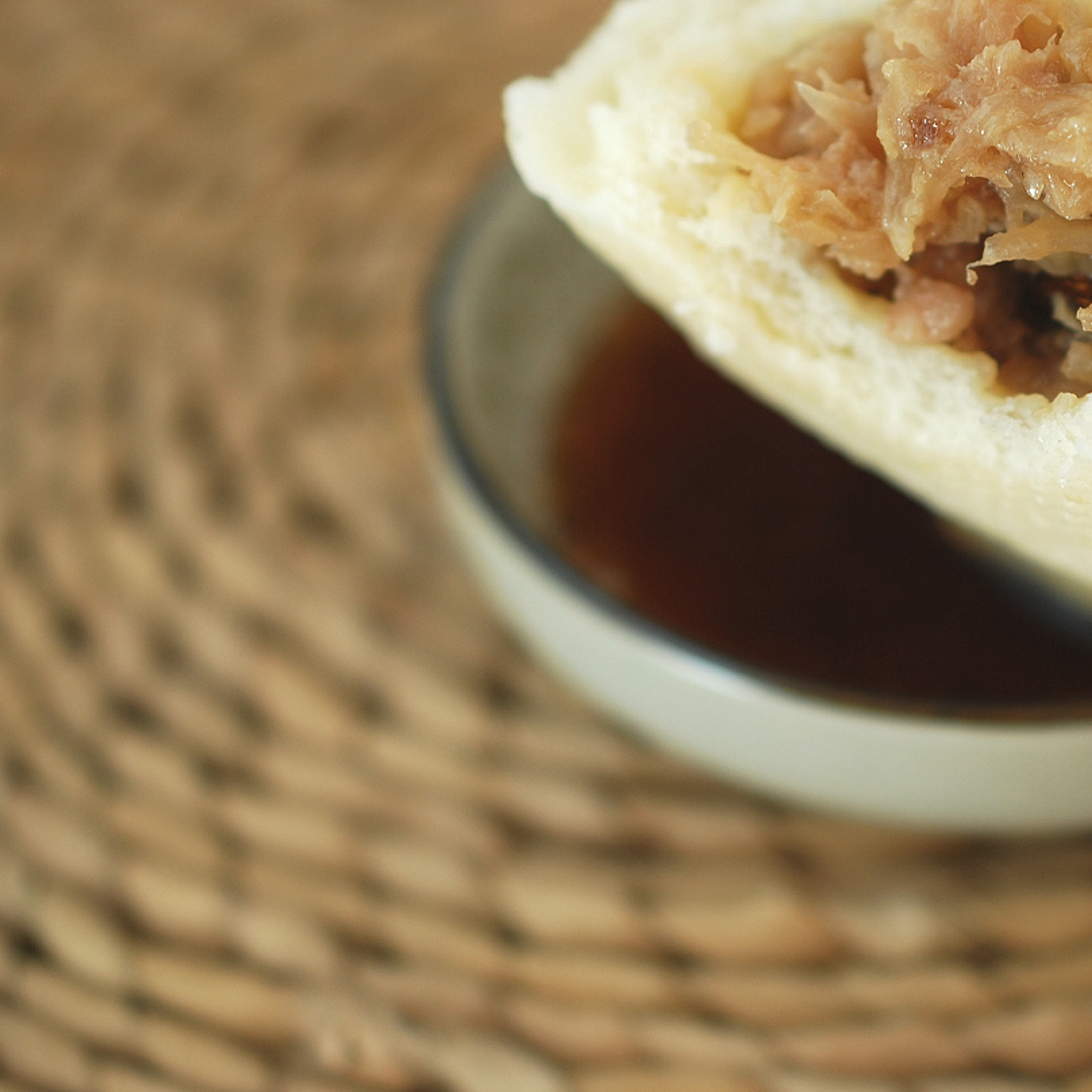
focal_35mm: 101
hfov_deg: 17.0
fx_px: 3605
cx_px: 973
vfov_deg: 17.2
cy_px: 385
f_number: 3.2
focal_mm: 40
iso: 100
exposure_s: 1/60
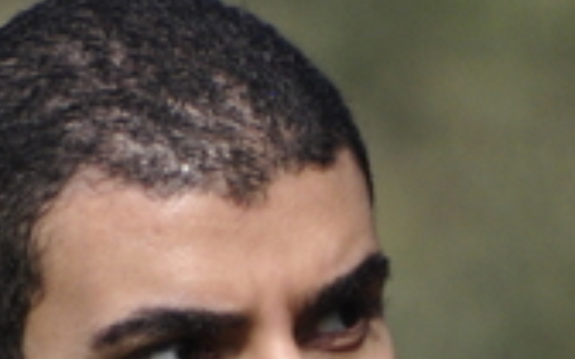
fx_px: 34146
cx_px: 99
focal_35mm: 2179
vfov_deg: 0.6
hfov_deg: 1.0
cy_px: 443
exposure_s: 1/2000
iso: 500
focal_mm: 300
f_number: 5.6
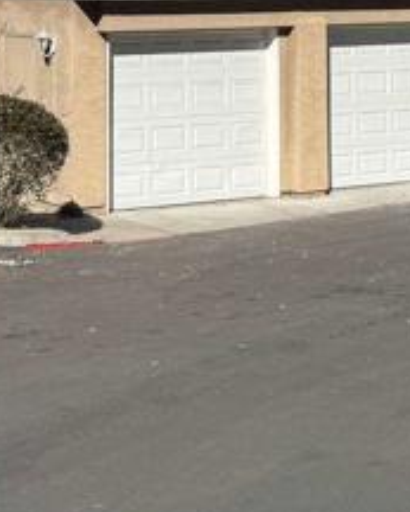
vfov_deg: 16.6
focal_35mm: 111
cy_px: -97
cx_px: 197
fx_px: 1682
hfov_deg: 13.9
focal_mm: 6.76
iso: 80
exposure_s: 1/4950
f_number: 1.78
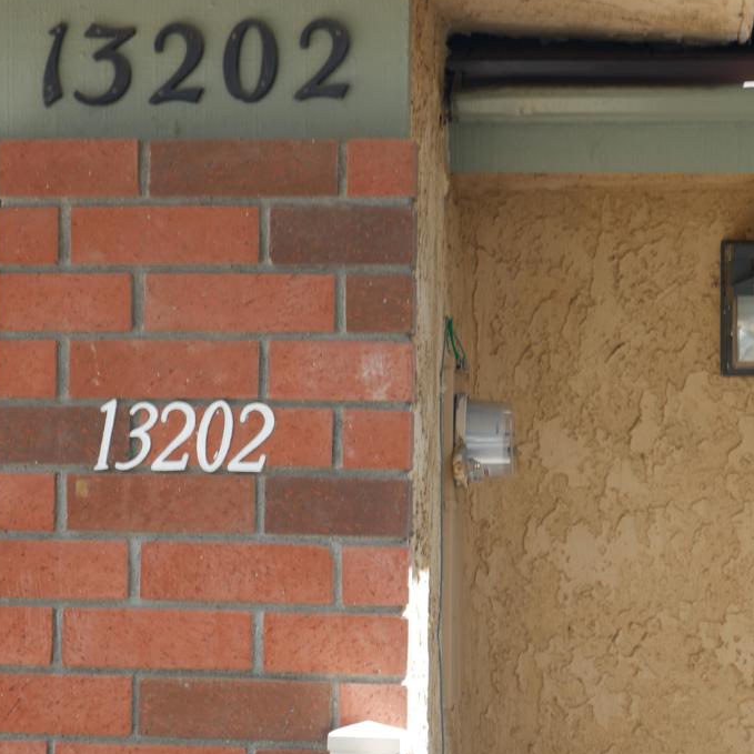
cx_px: 275
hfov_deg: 15.5
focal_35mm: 112
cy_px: 341
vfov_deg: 15.6
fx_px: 2760
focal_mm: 42
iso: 200
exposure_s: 1/125
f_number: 5.6
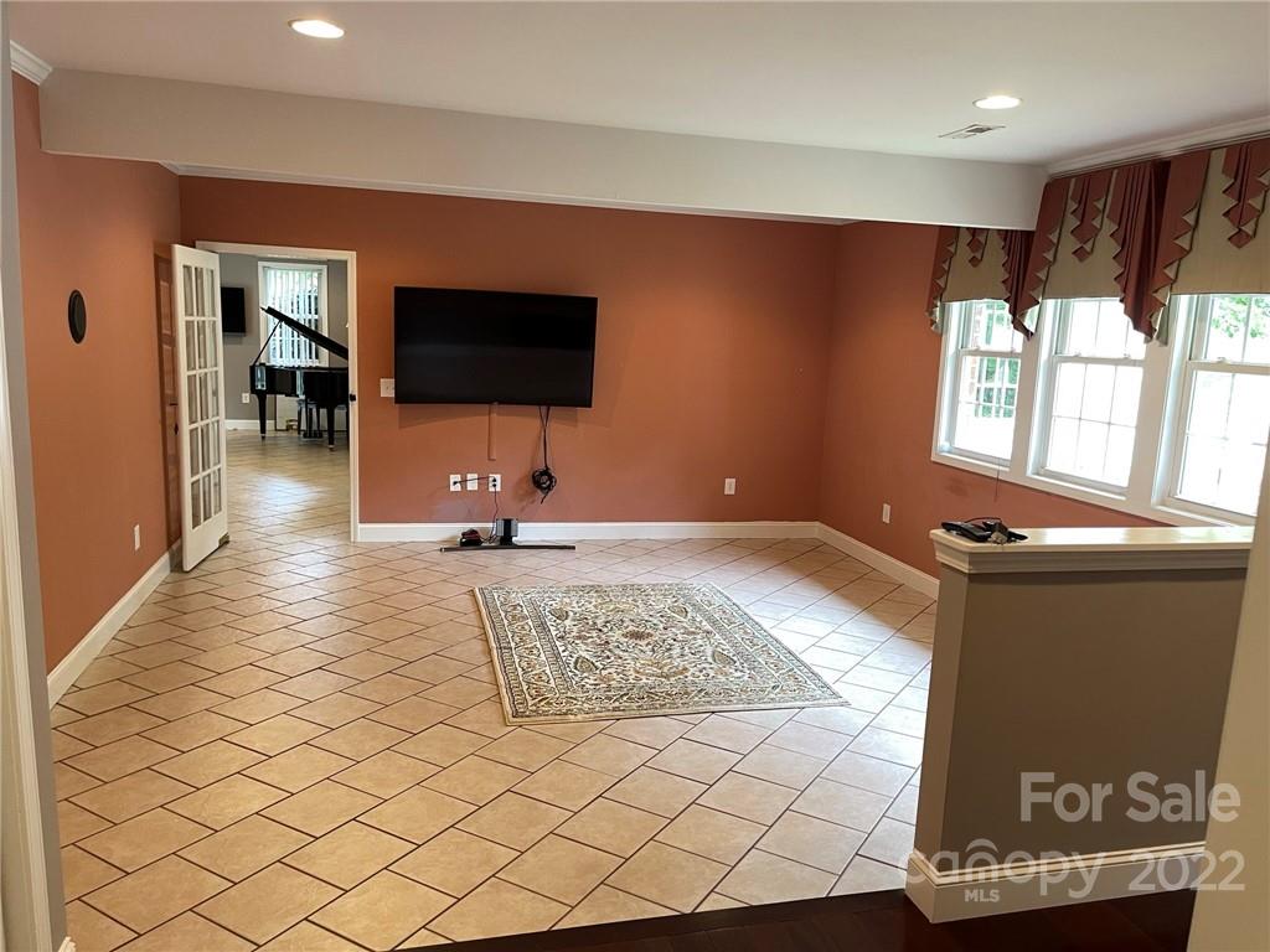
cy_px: 476
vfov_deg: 53.1
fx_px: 954
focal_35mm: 26
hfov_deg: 67.3
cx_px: 635
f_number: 1.6
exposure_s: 1/60
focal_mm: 5.1
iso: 160
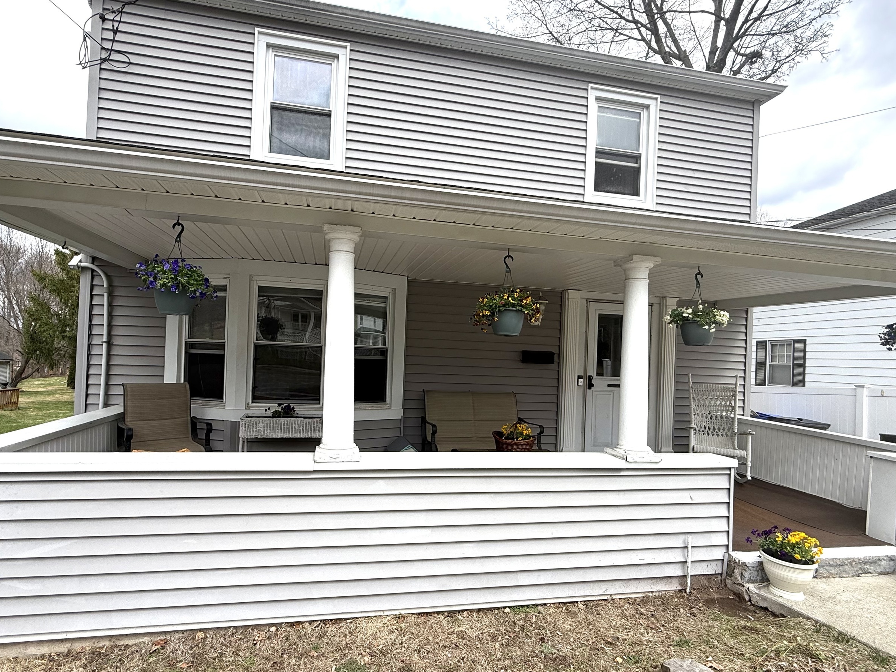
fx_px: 466
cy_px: 357
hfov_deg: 87.7
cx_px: 433
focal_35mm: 18
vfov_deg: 71.5
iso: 50
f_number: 2.2
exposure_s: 1/742
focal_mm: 2.22
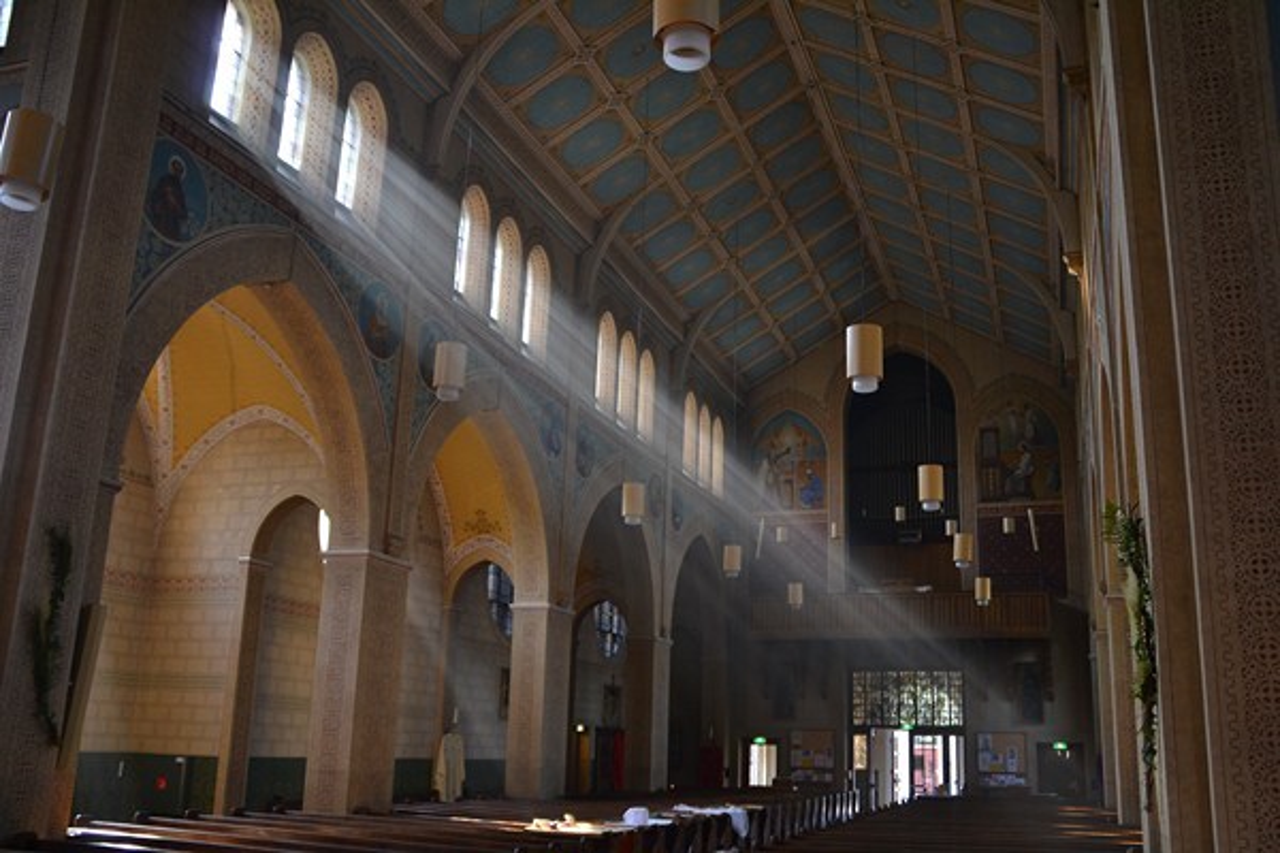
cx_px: 640
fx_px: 1173
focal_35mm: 33
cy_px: 426
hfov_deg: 57.2
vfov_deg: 40.0
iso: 400
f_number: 3.5
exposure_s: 1/60
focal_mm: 22
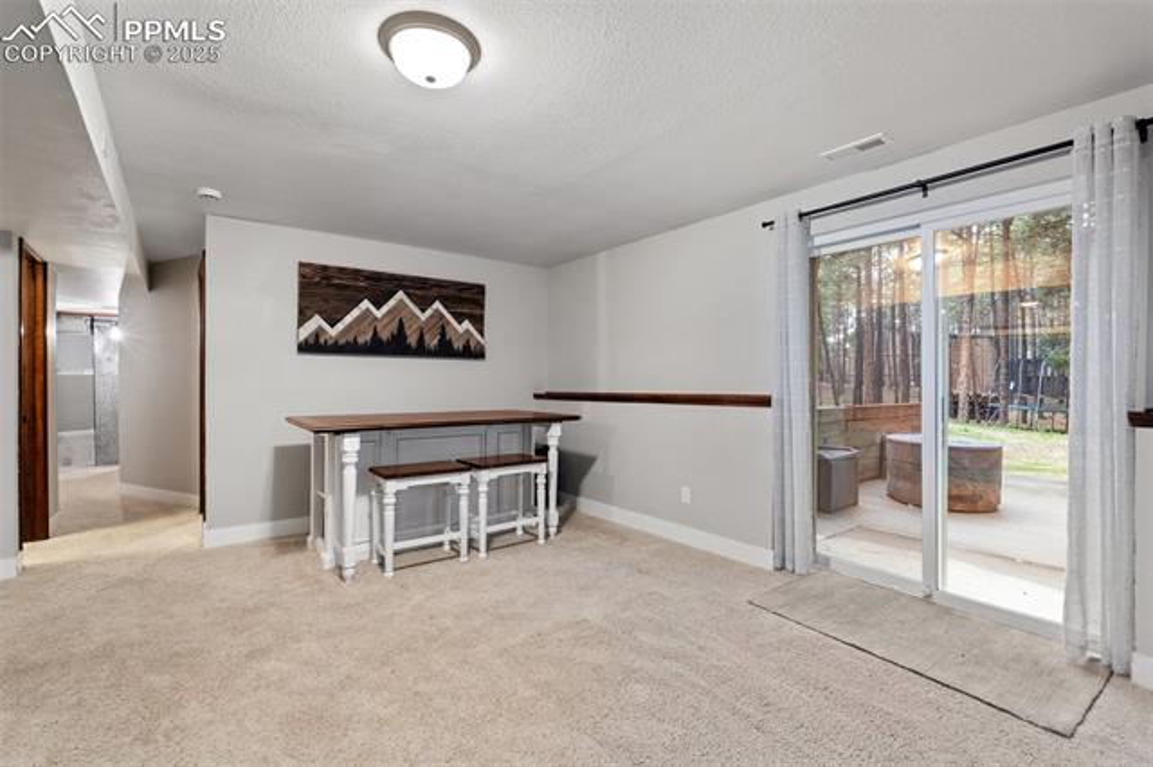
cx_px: 576
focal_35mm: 16
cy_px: 384
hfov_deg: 96.8
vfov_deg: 73.7
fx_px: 512
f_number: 8
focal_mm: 16
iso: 640
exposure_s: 1/3
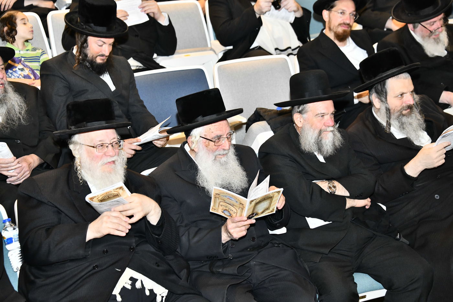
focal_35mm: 78
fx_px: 981
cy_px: 151
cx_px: 226
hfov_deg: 26.0
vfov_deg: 17.5
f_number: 5.6
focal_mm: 78
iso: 2500
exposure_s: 1/80
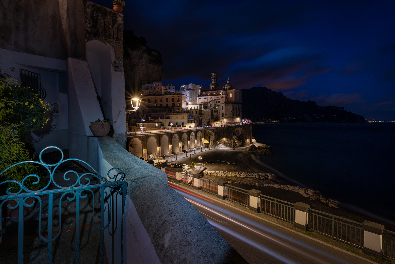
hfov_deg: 86.9
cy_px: 132
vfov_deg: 64.5
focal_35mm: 19
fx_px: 208
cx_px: 198
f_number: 16
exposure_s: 30
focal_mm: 19
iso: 64
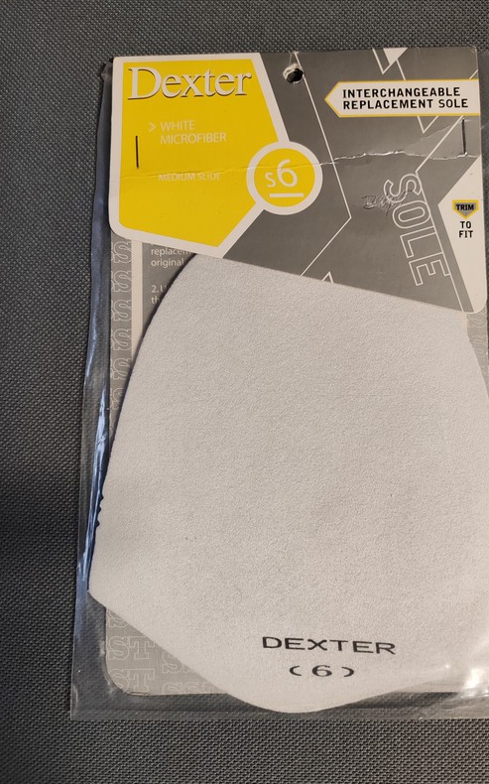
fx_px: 619
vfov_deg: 64.7
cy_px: 391
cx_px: 291
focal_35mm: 29
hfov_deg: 42.9
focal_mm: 6.12
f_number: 1.9
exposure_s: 1/50
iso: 3200
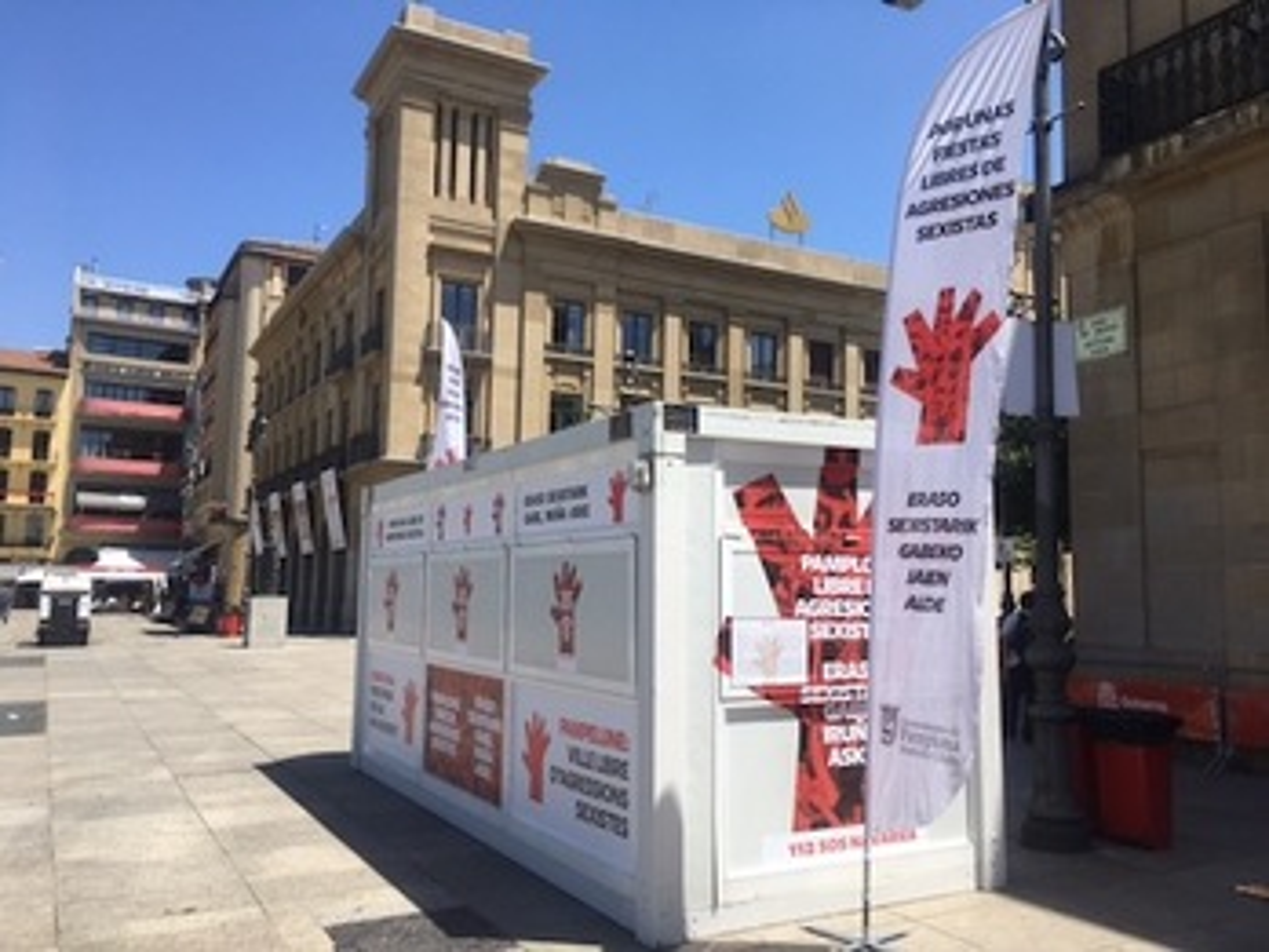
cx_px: 634
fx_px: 1063
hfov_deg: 61.7
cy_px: 476
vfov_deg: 48.2
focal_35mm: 29
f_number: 2.2
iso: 25
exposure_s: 1/1326
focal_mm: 4.15
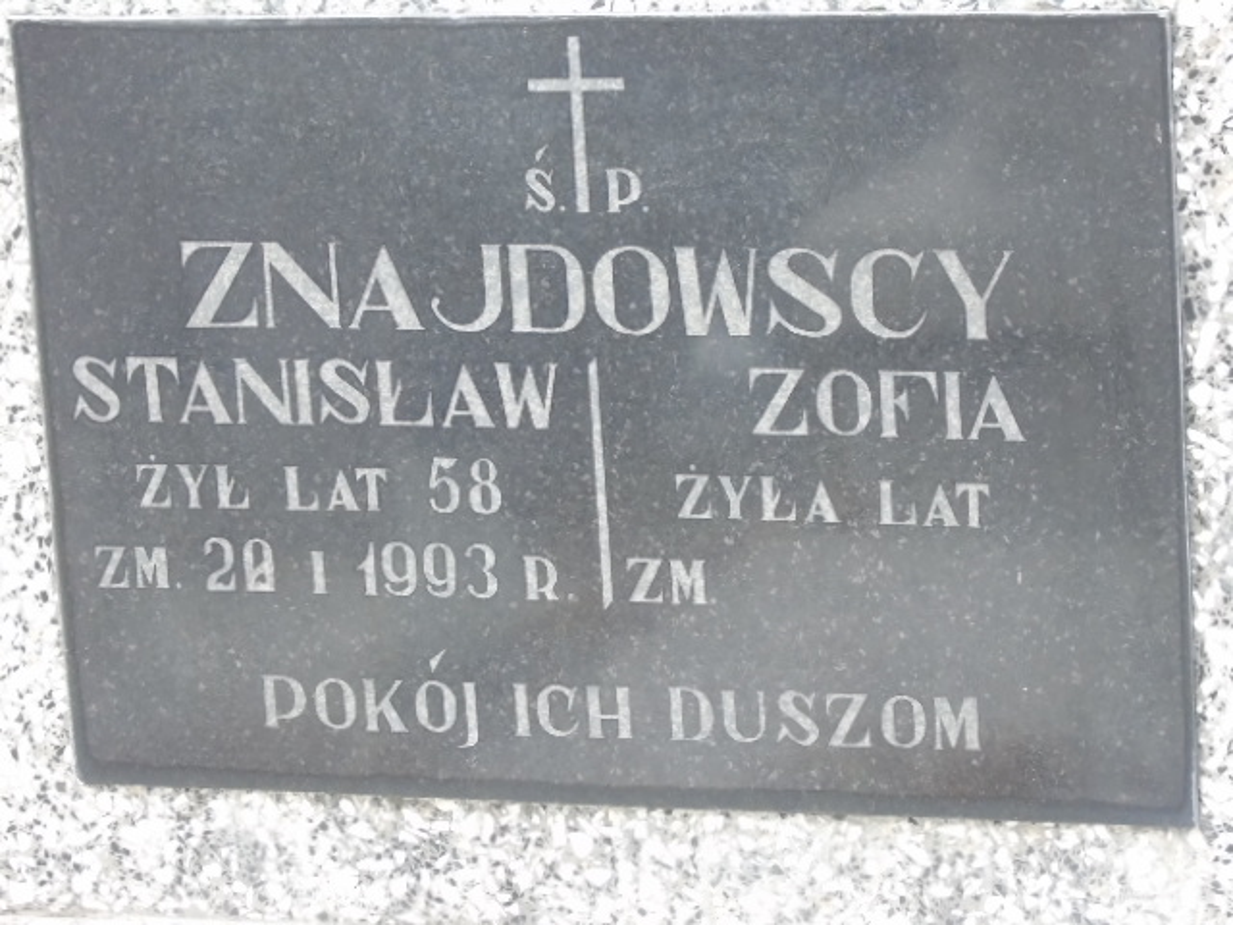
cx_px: 616
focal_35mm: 162
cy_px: 462
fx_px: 5770
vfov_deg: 9.2
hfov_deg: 12.2
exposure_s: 1/60
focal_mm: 29
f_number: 4.9
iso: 640
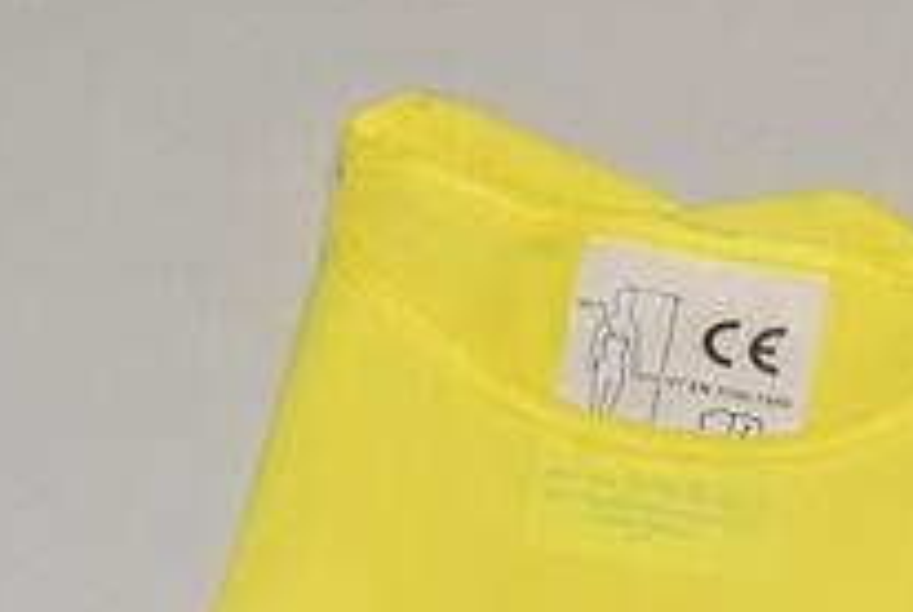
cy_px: 885
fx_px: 5821
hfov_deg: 8.8
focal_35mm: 229
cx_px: 1228
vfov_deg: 6.0
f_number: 5
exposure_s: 1/200
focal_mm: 35
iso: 320
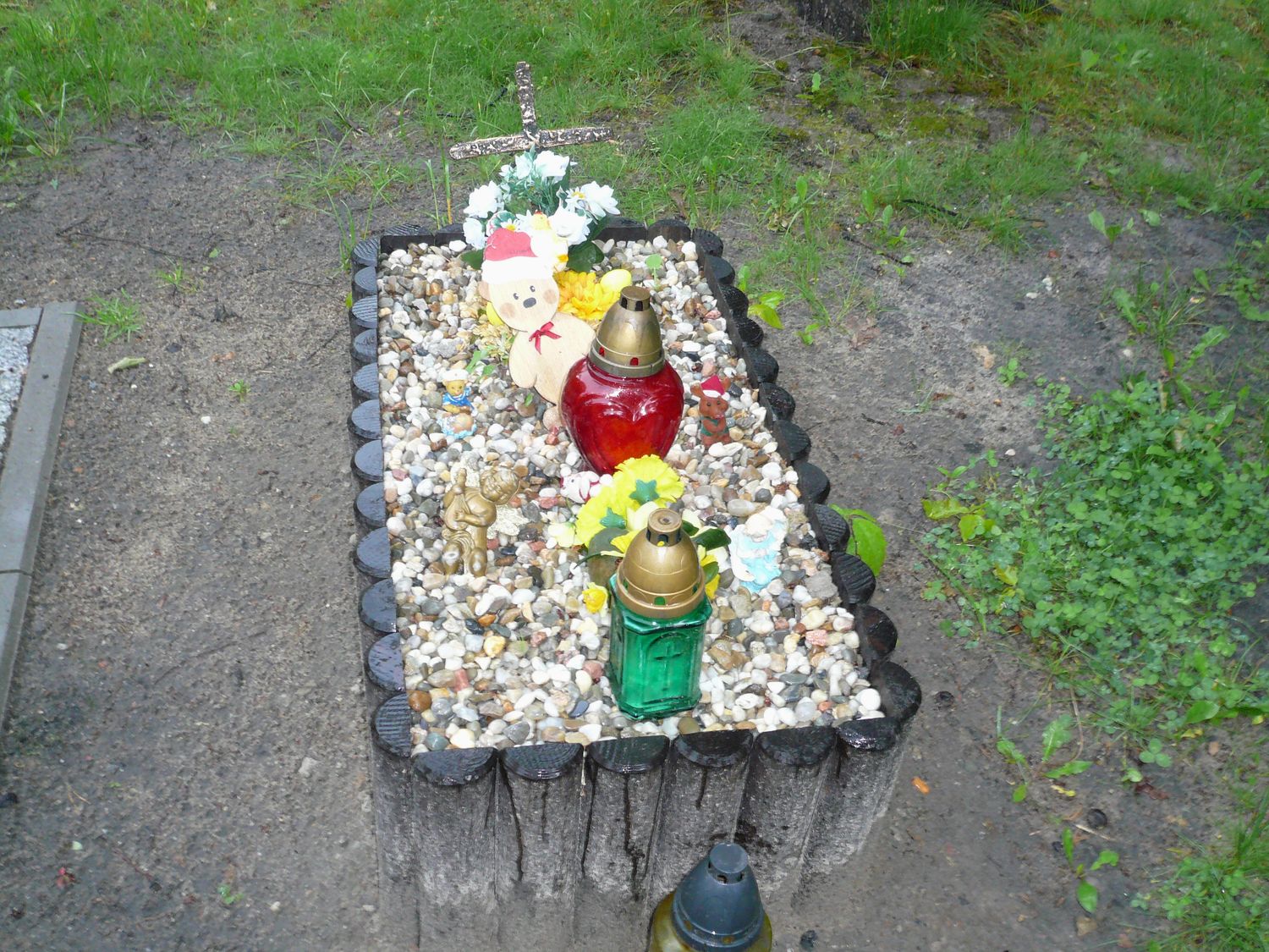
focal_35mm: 35
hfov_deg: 52.6
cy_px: 476
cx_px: 634
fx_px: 1283
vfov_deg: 40.7
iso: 125
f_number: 3
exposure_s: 1/30
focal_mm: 5.7
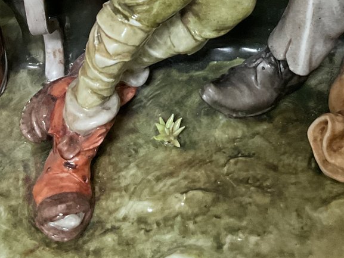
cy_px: -68
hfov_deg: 25.3
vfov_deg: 18.2
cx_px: 260
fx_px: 755
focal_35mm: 76
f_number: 1.8
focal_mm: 3
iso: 80
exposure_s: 1/60
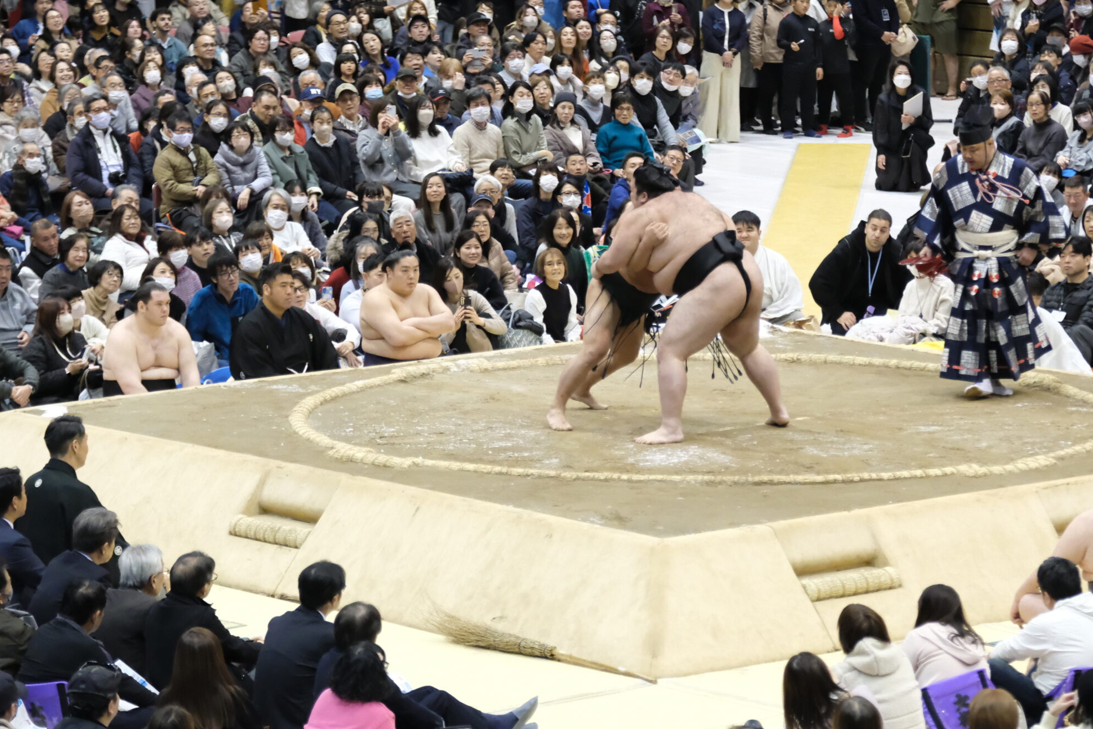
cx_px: 663
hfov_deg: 12.1
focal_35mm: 170
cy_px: 371
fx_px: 5161
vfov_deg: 8.1
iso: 6400
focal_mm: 87.1
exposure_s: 1/250
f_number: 2.8
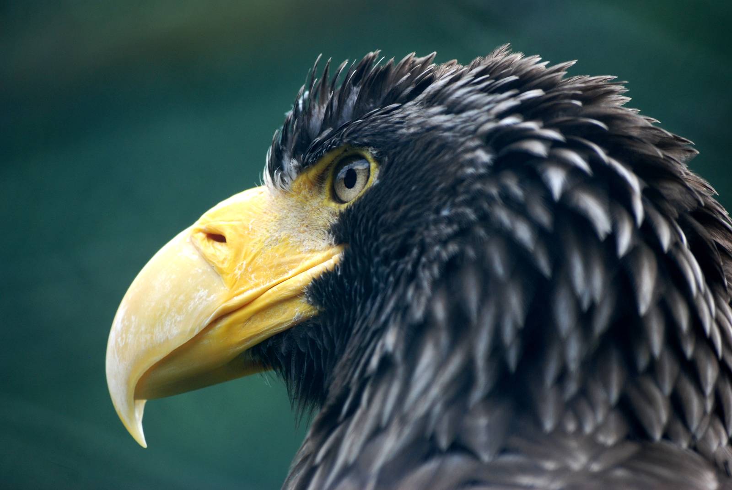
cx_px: 366
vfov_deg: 5.4
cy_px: 245
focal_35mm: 255
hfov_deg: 8.1
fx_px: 5191
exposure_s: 1/250
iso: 400
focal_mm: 170
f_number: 4.8
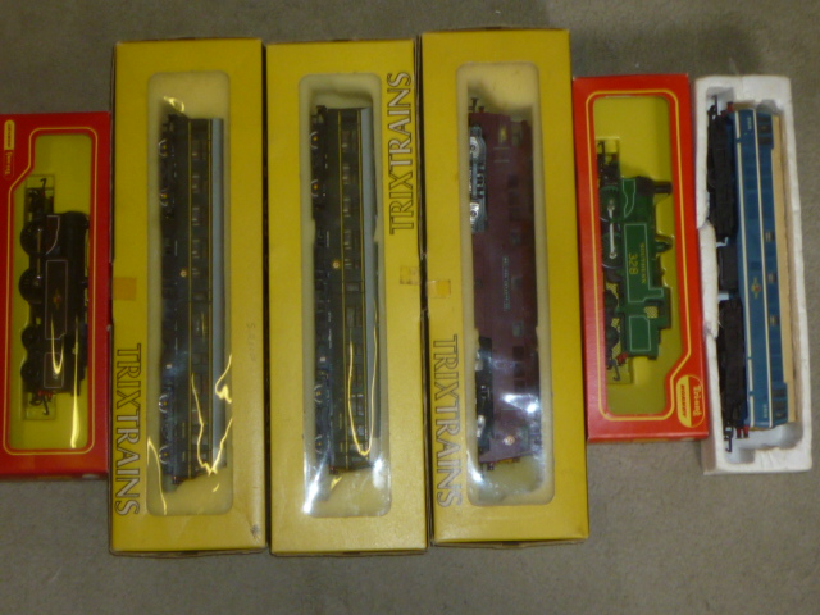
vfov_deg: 24.8
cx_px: 410
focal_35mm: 59
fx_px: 1398
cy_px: 308
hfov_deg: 32.7
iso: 100
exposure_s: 1/30
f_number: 3.3
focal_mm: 5.3
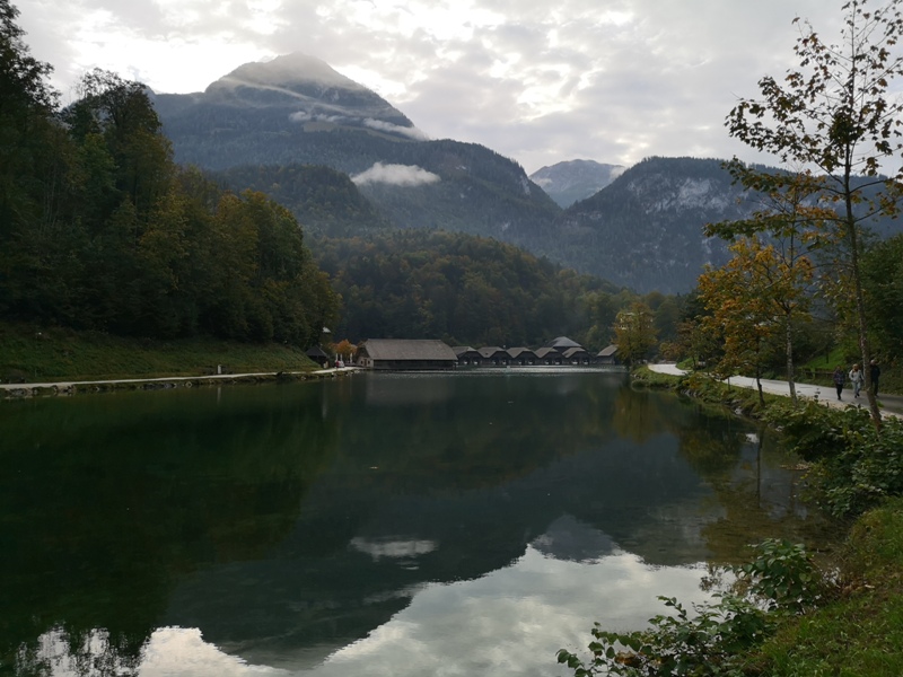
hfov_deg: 65.3
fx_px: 704
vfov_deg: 51.4
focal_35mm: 27
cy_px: 338
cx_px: 452
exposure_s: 1/1639
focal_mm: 3.95
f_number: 1.8
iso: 50
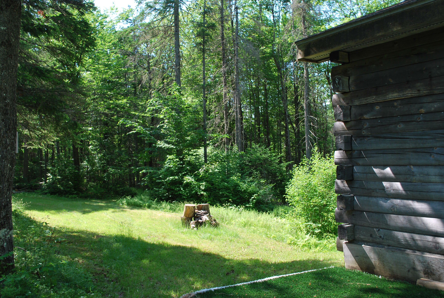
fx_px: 408
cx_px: 222
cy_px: 149
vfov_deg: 40.1
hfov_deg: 57.1
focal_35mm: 33
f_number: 5.6
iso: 100
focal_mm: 22
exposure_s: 1/125
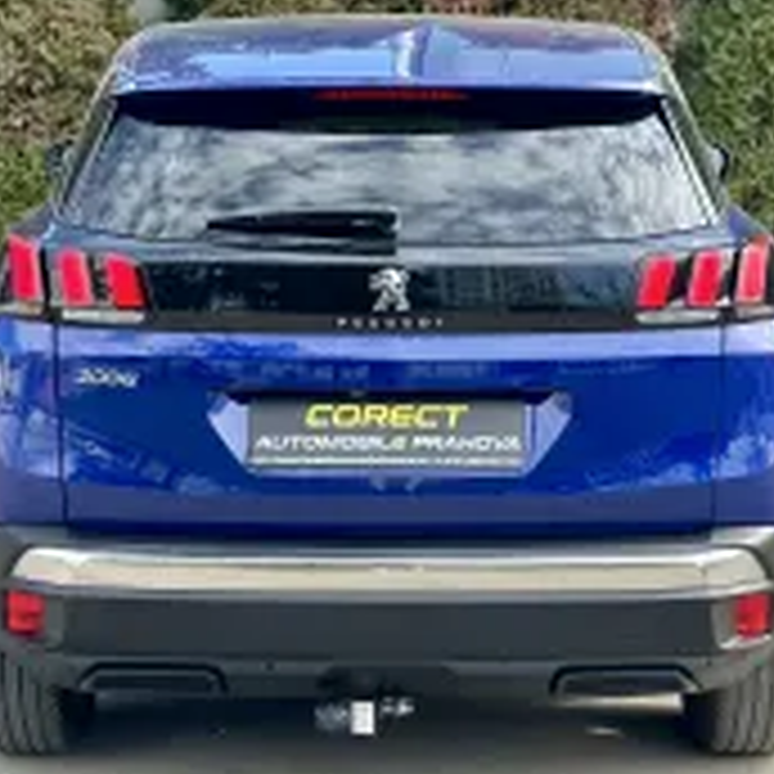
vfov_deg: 19.5
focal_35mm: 89
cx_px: 387
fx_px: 2251
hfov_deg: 19.5
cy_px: 374
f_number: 1.78
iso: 64
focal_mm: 6.86
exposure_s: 1/555
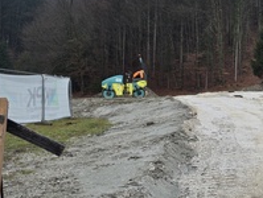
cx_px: 270
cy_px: 108
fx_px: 396
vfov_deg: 28.1
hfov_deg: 33.3
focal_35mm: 52
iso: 32
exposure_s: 1/359
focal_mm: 6.3
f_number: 1.7
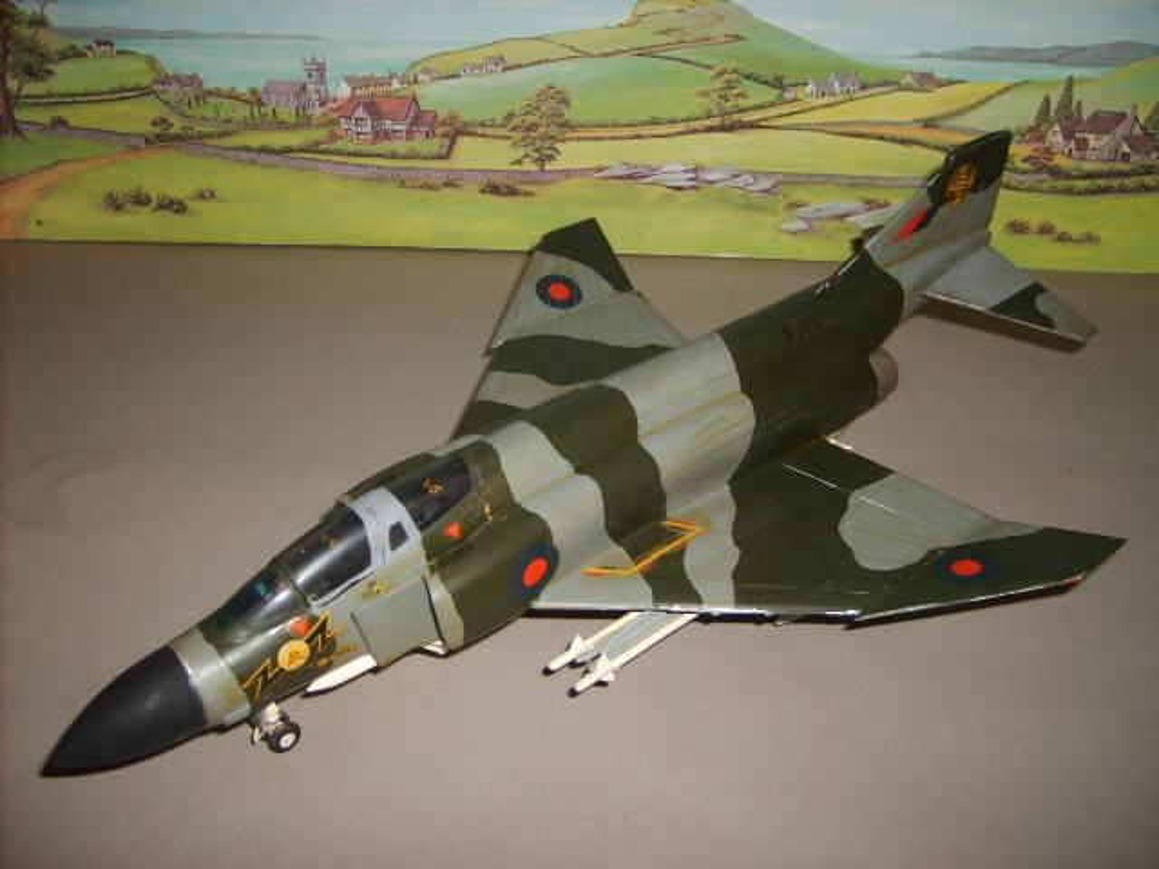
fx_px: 1172
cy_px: 434
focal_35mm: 35
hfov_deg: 52.6
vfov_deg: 40.7
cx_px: 580
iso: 100
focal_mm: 5.8
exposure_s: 1/45
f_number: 2.8
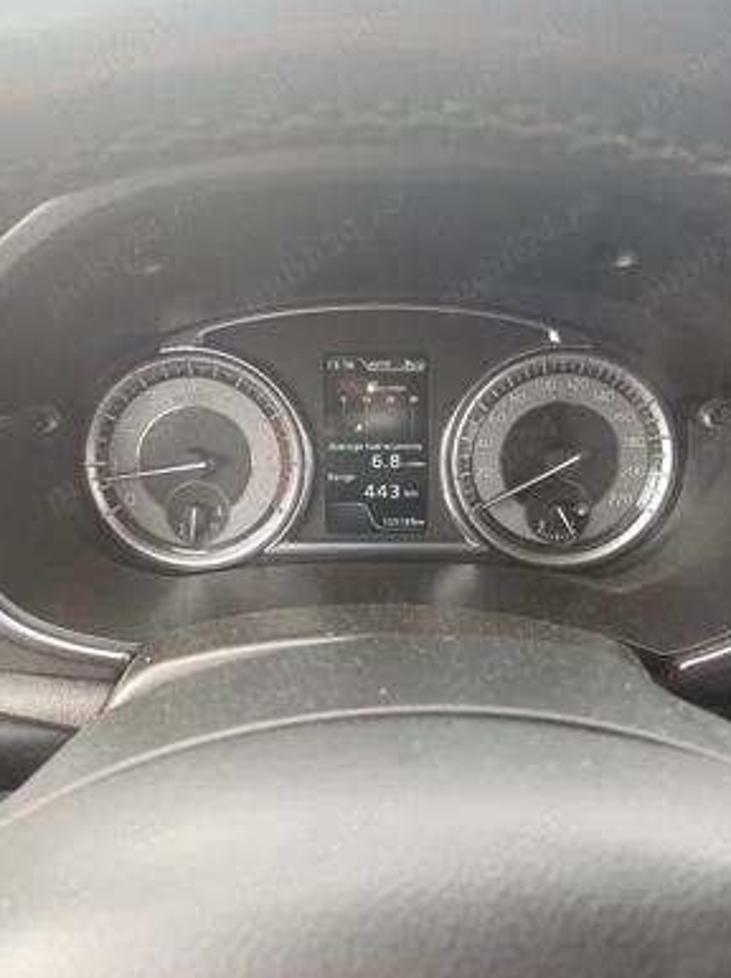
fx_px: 733
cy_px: 480
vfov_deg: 67.3
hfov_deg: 53.0
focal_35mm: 26
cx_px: 373
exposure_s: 1/50
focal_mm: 4.65
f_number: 1.8
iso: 80
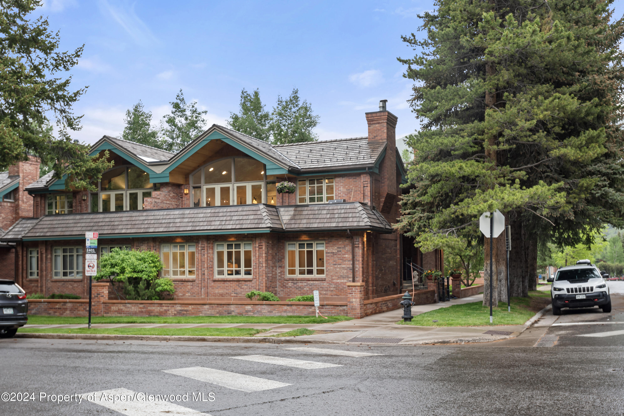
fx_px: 607
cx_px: 312
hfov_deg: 54.4
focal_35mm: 35
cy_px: 208
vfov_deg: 37.9
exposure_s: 1/15
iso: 320
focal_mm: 35
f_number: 7.1
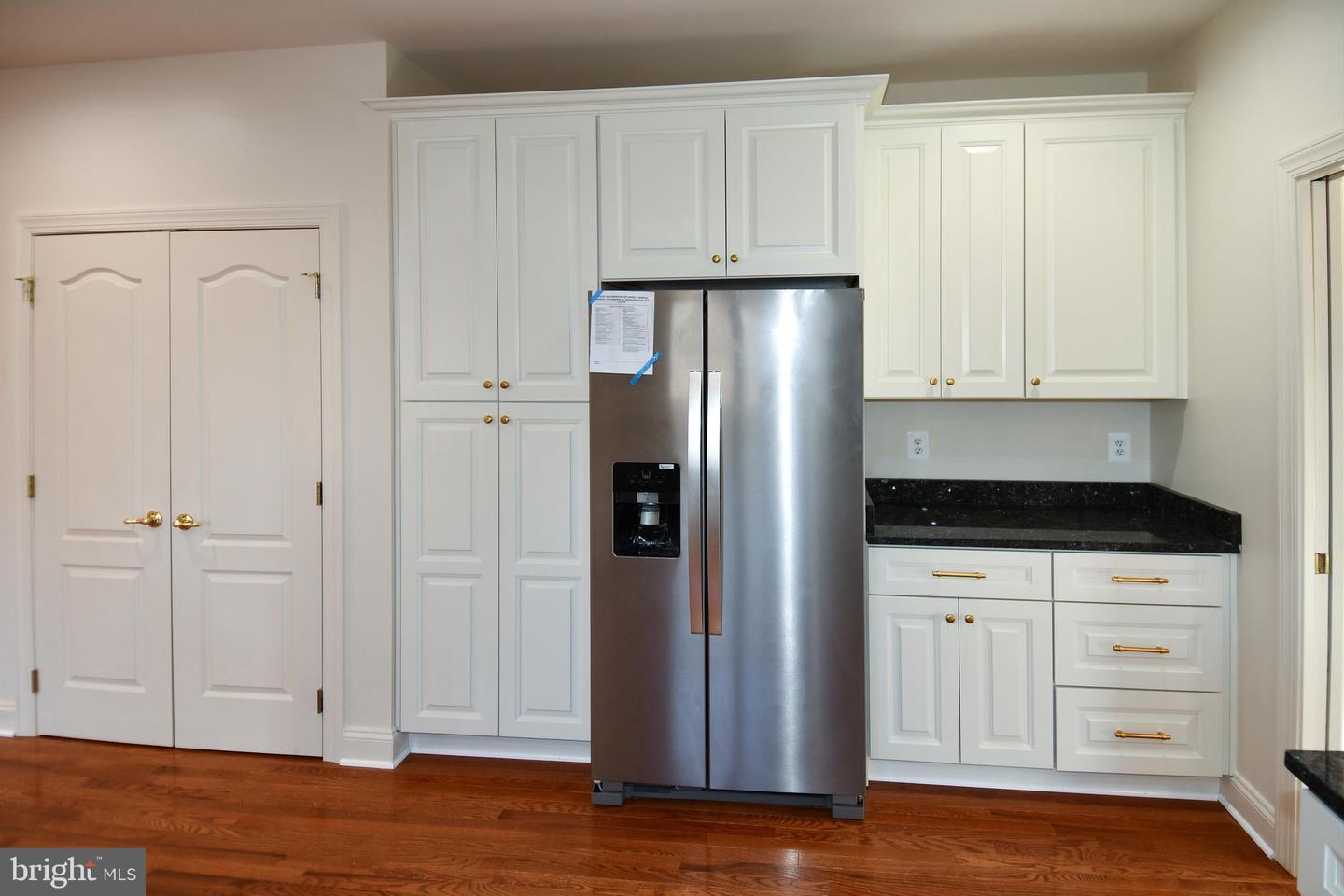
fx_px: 672
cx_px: 672
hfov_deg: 90.0
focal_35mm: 18
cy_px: 448
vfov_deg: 67.4
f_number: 4
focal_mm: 12
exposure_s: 1/60
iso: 250
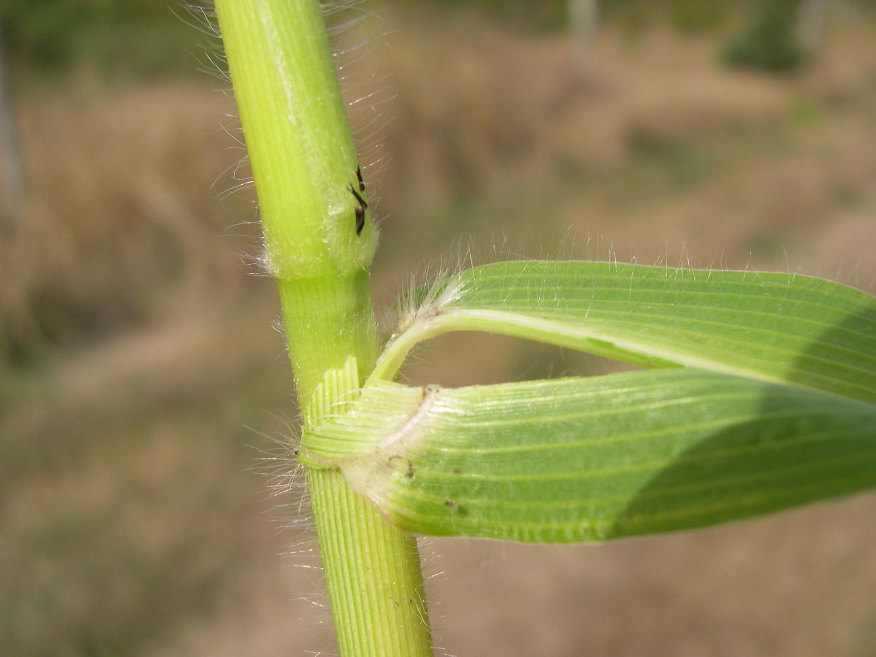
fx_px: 962
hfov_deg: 49.0
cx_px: 438
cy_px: 328
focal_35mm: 38
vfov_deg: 37.7
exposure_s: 1/210
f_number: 7.6
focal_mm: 8
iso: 100
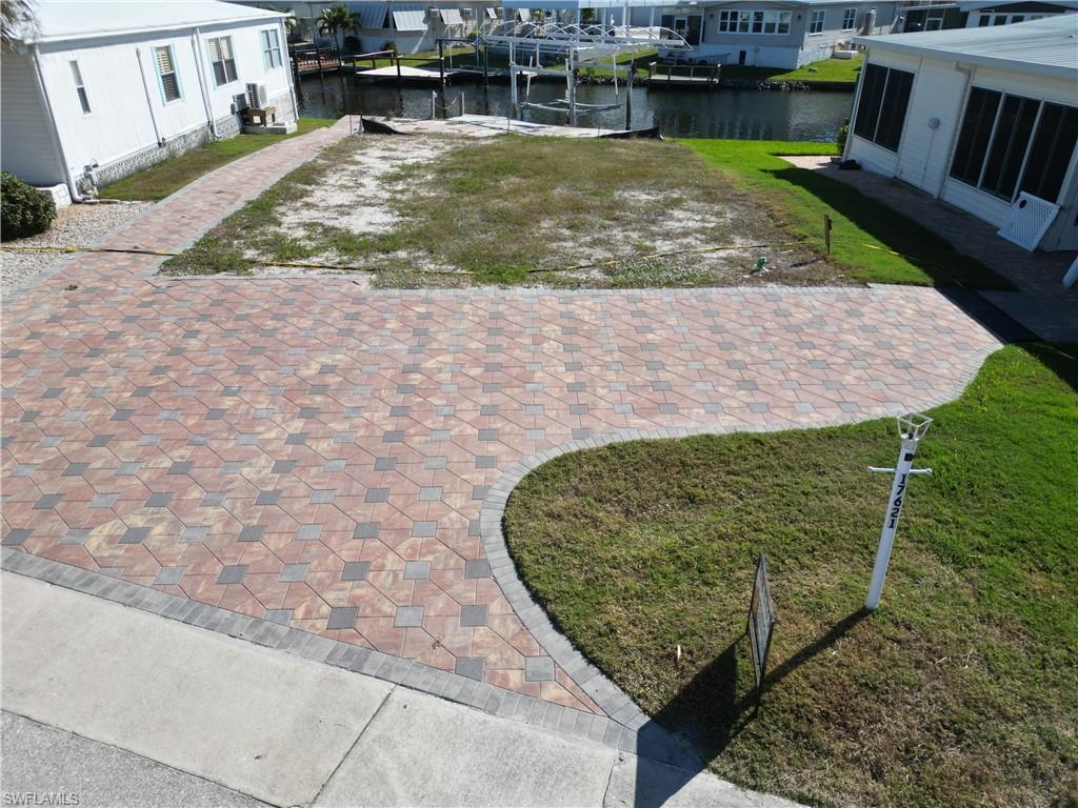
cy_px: 404
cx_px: 539
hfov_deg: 71.6
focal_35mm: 24
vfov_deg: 56.8
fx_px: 747
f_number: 1.7
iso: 120
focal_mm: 6.72
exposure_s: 1/3200
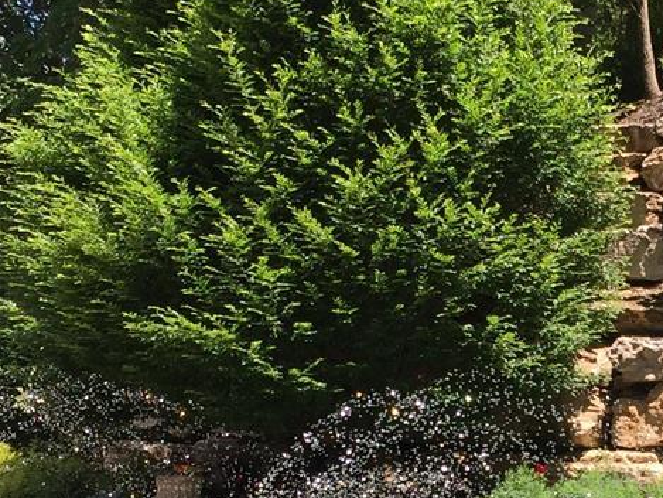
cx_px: 645
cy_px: 447
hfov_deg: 19.3
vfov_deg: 14.8
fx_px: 1897
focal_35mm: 99
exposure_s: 1/824
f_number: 2.2
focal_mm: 4.15
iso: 32
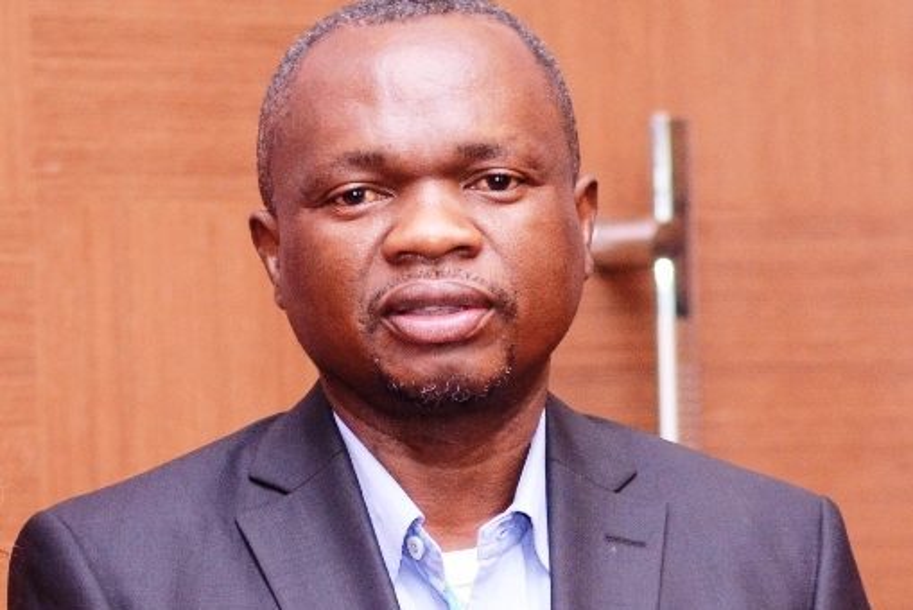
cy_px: 305
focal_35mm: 75
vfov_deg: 18.2
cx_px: 456
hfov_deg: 27.0
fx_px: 1903
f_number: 2.8
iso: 1250
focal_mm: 50
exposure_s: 1/100
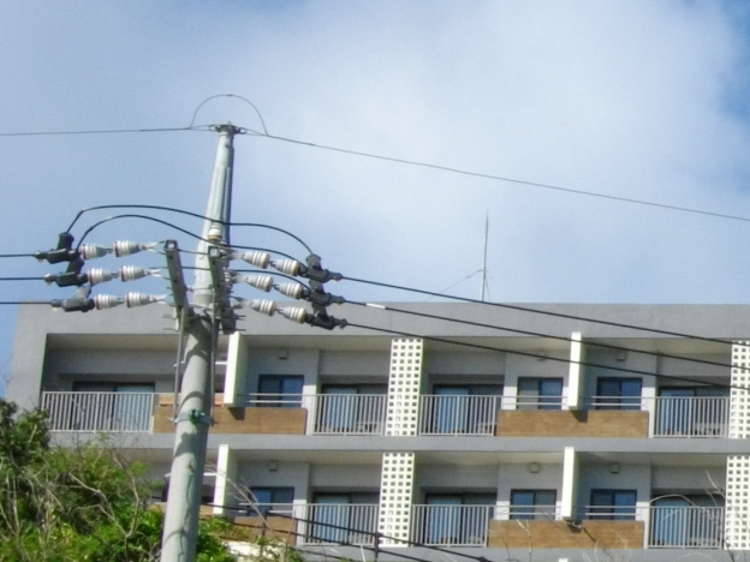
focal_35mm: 164
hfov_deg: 11.6
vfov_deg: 9.1
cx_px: 1055
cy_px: 319
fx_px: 3553
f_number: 7
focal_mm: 8.8
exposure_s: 1/320
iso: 100
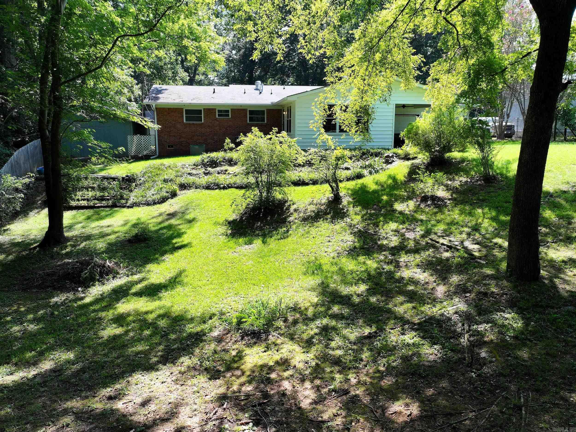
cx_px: 288
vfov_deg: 56.8
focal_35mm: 24
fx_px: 399
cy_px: 216
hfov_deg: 71.6
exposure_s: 1/640
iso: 140
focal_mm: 12.29
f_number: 2.8
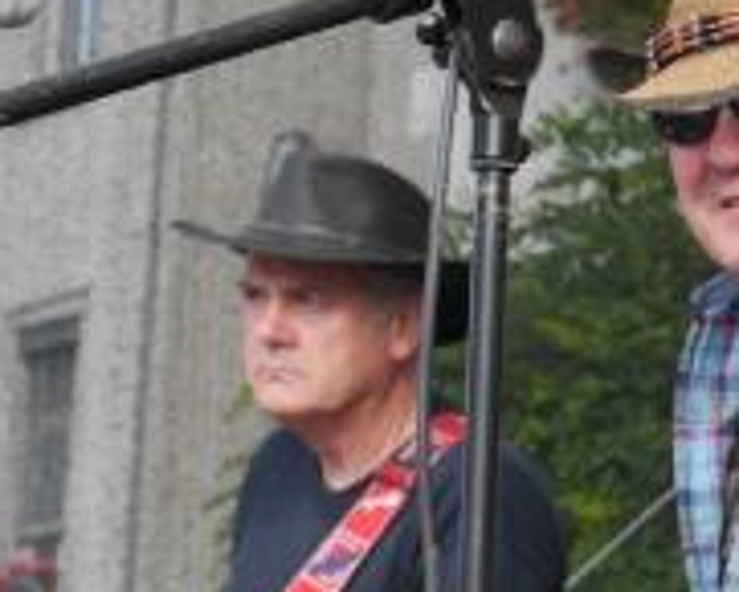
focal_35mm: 216
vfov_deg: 7.2
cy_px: 494
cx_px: 1429
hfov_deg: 8.5
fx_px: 4727
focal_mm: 25
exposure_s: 1/125
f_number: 5
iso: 200
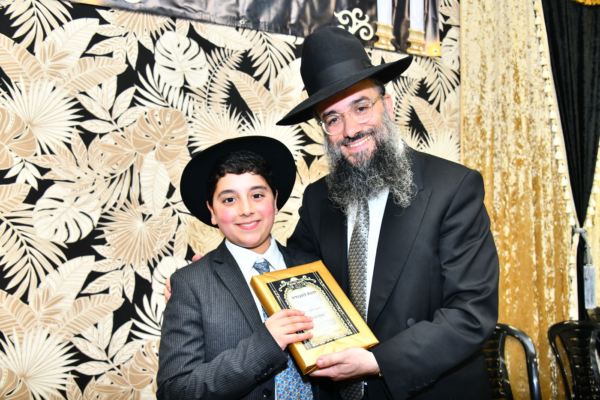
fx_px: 633
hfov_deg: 50.7
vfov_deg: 35.0
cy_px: 200
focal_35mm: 38
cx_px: 300
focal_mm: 38
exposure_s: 1/100
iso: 1250
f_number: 5.6
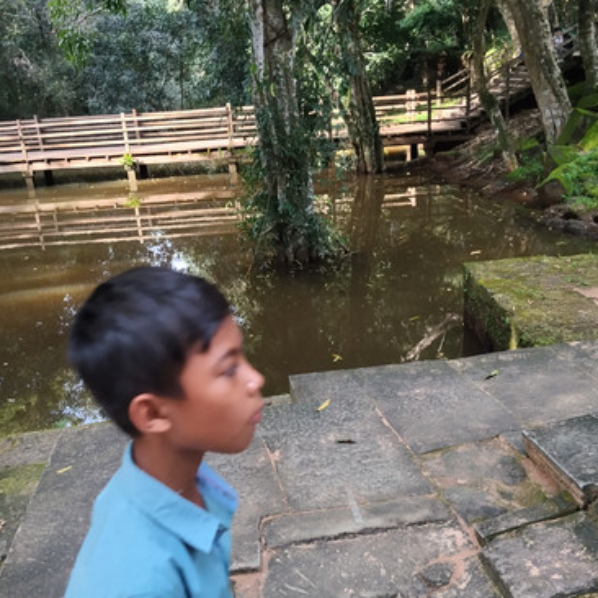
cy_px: 312
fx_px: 684
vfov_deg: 47.2
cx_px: 300
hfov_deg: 47.2
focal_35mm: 35
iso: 100
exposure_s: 1/100
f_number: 1.8
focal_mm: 4.22
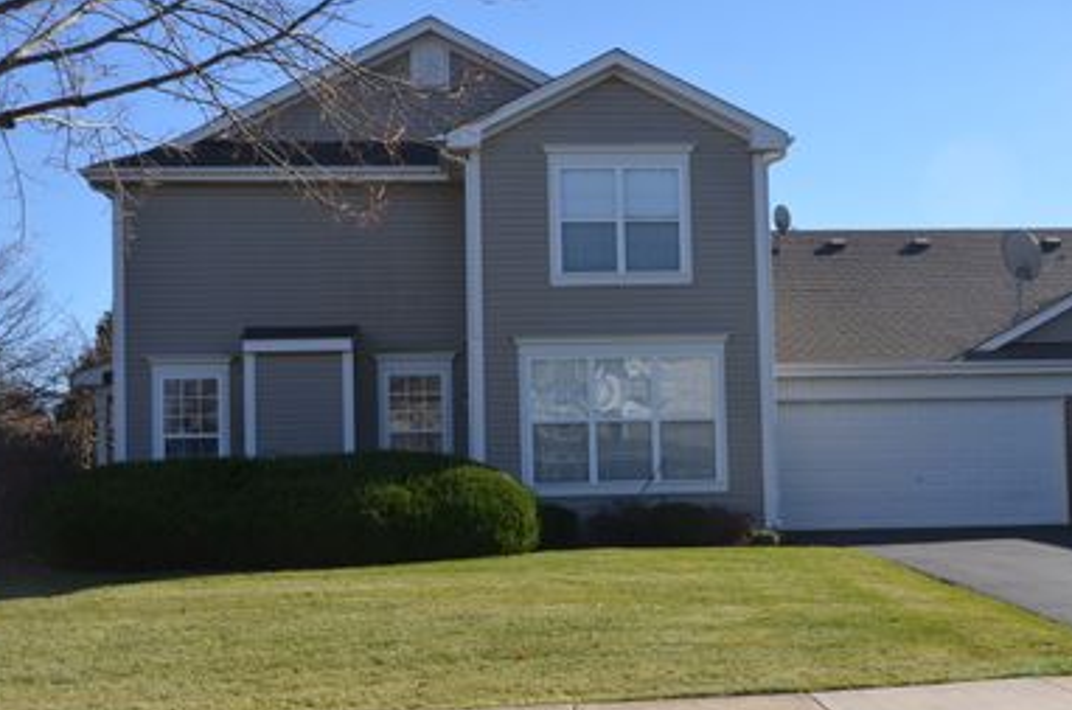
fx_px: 1634
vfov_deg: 24.4
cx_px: 617
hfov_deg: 36.2
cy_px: 439
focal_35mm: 55
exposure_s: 1/250
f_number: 7.1
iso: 100
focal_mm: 28
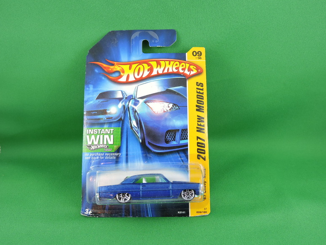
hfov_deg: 60.0
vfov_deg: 46.8
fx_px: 283
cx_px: 163
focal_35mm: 30
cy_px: 122
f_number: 3.5
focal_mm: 5.4
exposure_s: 1/30
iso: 125
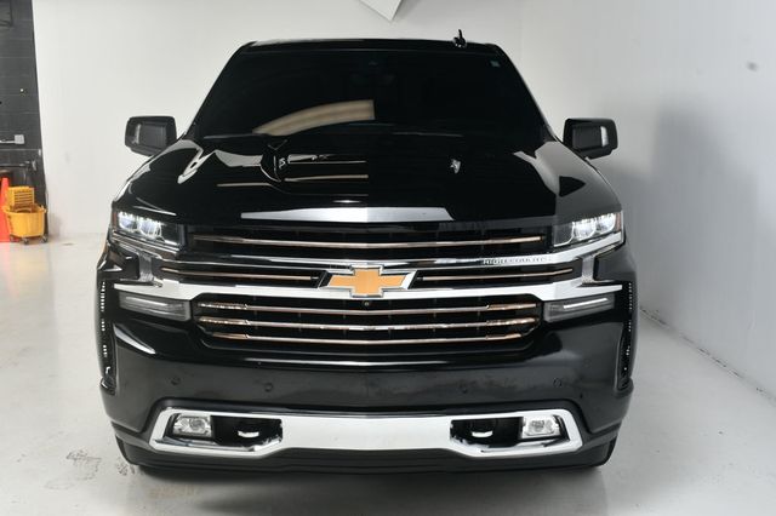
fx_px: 862
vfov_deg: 33.4
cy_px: 258
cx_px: 388
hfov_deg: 48.5
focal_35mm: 40
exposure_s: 1/160
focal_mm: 27
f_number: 11
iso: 100
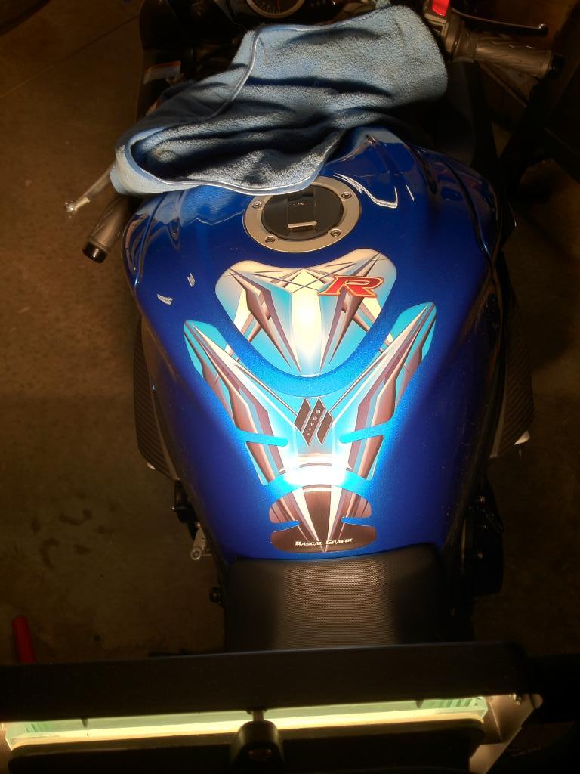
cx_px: 290
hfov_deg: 40.7
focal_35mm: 35
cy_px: 387
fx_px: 782
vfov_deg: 52.6
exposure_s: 1/60
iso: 80
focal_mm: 4.3
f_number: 2.4
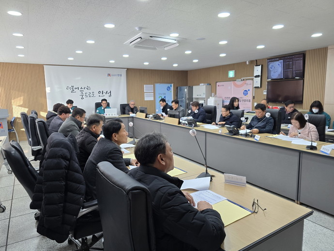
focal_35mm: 23
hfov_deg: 73.9
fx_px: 222
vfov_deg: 58.9
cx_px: 167
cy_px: 126
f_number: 1.7
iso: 125
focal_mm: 6.3
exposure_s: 1/120
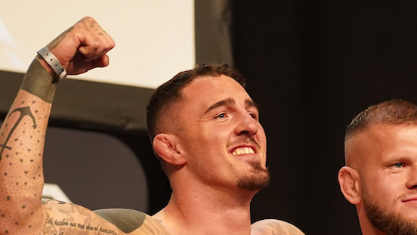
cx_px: 328
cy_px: 233
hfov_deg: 4.2
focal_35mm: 512
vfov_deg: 2.4
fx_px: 5663
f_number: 2.8
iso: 3200
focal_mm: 150
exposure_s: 1/500
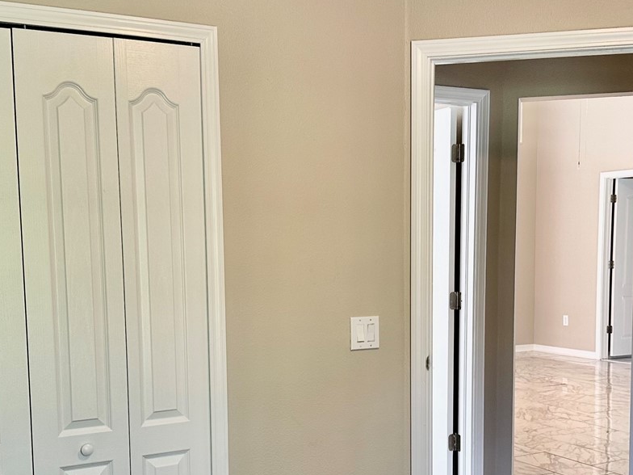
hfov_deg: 38.8
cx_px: 355
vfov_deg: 29.3
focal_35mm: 49
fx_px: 896
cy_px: 349
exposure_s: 1/120
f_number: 1.78
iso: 160
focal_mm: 6.86
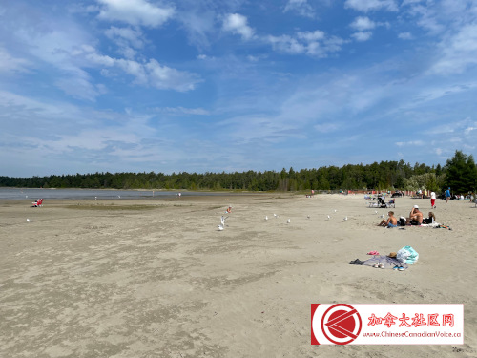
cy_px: 179
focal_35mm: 26
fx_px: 358
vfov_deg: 53.1
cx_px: 238
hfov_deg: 67.3
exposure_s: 1/6135
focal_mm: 4.2
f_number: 1.6
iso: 32
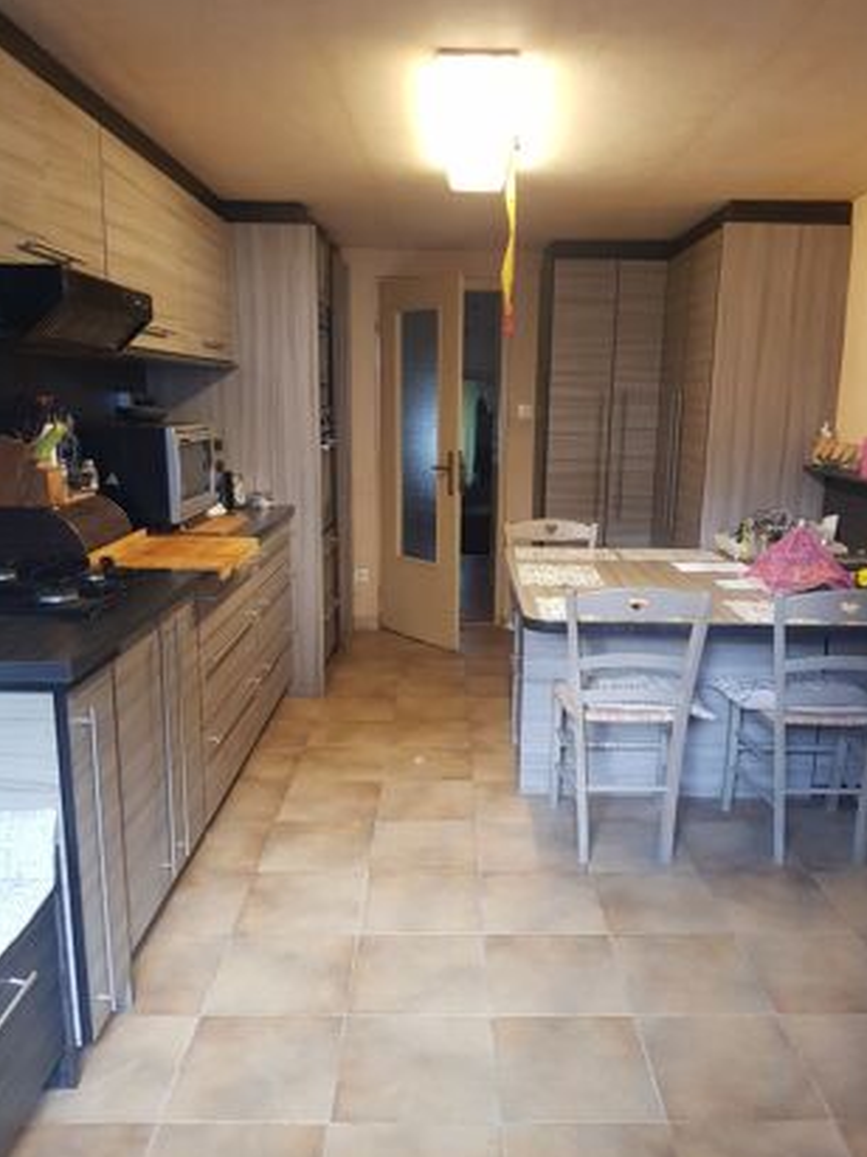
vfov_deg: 65.3
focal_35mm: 27
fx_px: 902
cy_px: 578
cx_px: 442
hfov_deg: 51.3
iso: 200
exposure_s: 1/21
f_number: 1.7
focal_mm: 4.2
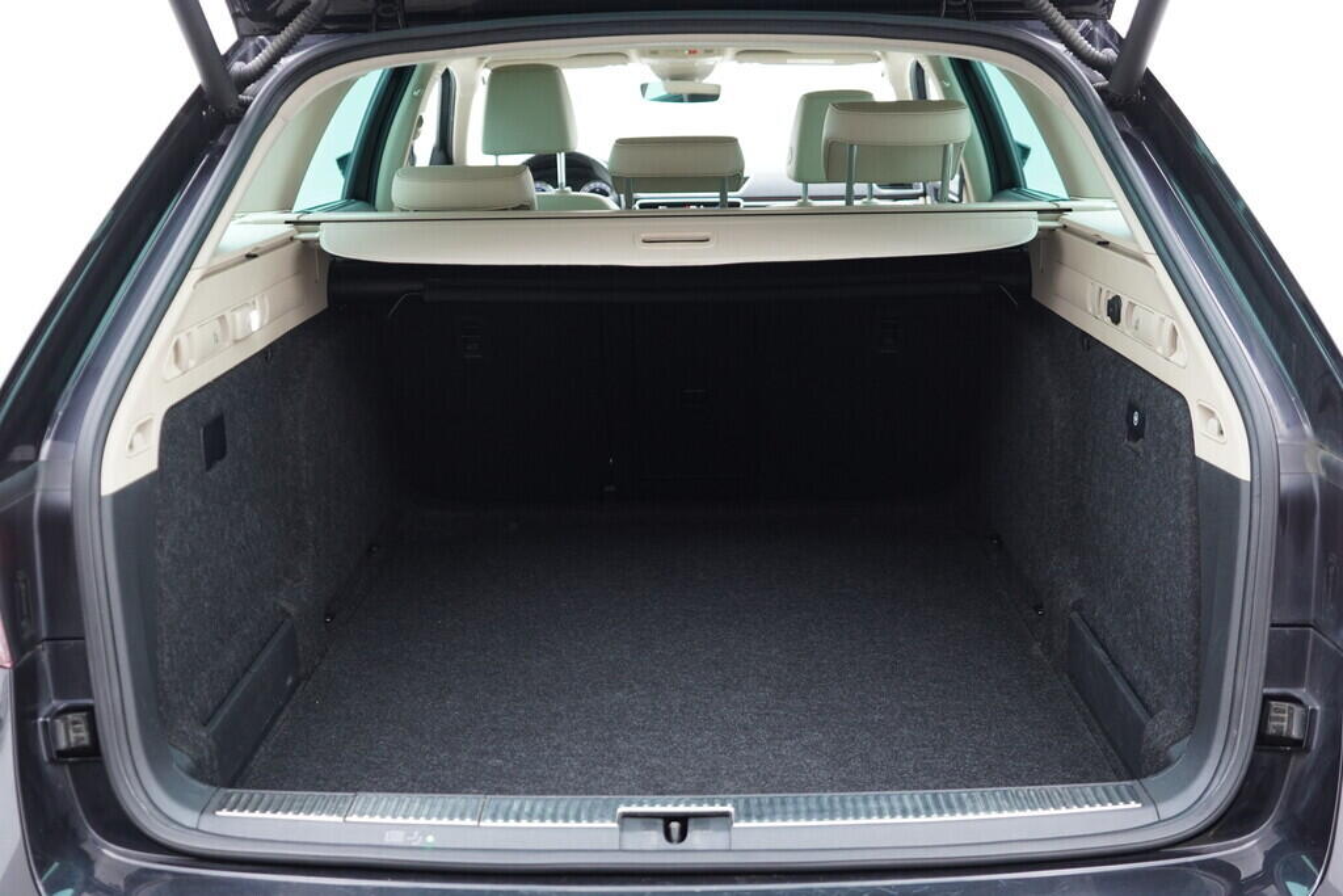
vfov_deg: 36.9
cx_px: 672
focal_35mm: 36
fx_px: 1343
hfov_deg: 53.1
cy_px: 448
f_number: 2.8
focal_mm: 24
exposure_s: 1/40
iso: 500
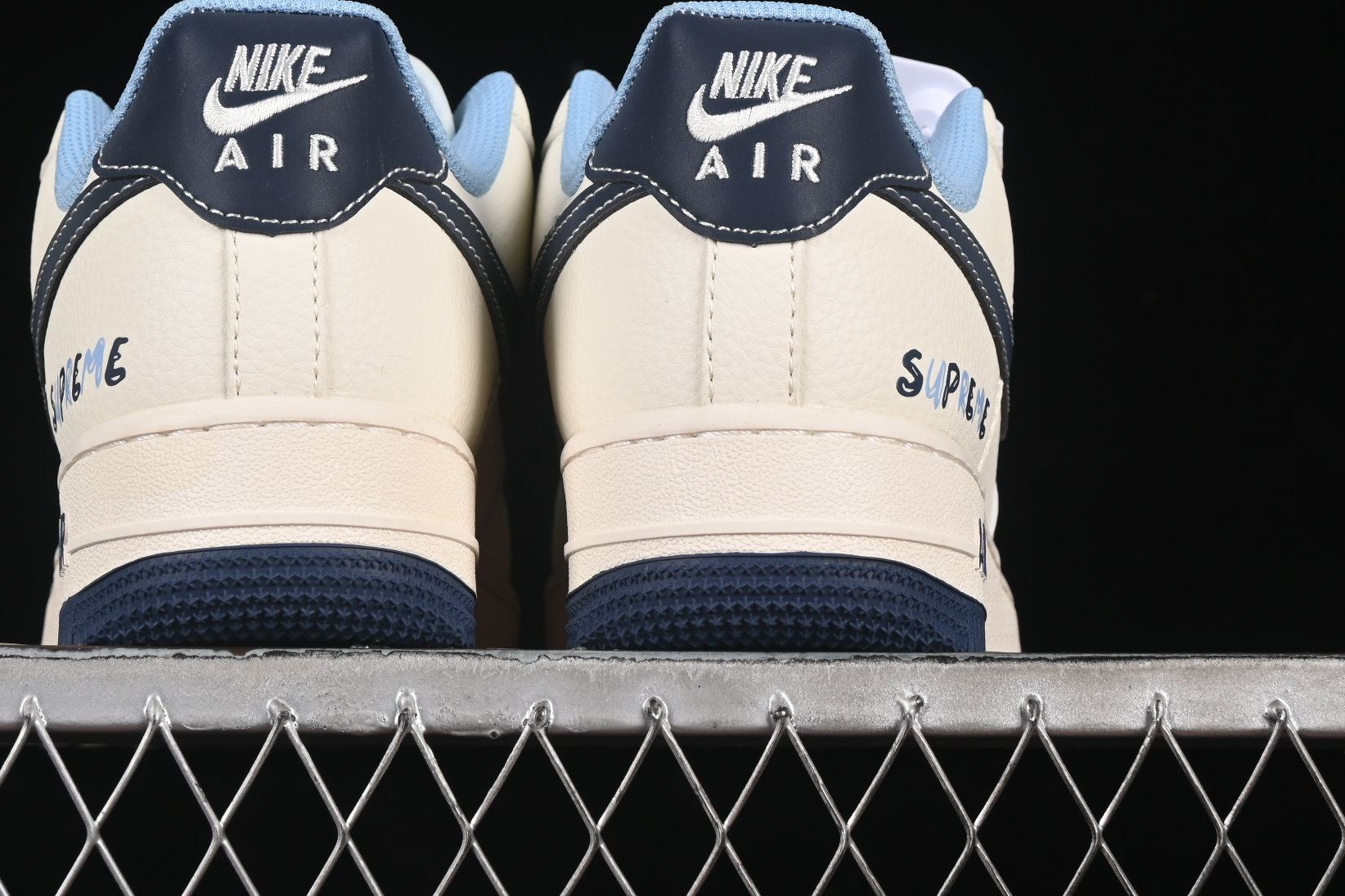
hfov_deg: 16.1
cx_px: 510
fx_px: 4744
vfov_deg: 10.8
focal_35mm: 127
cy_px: 175
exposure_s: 1/80
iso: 160
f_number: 8
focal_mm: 50
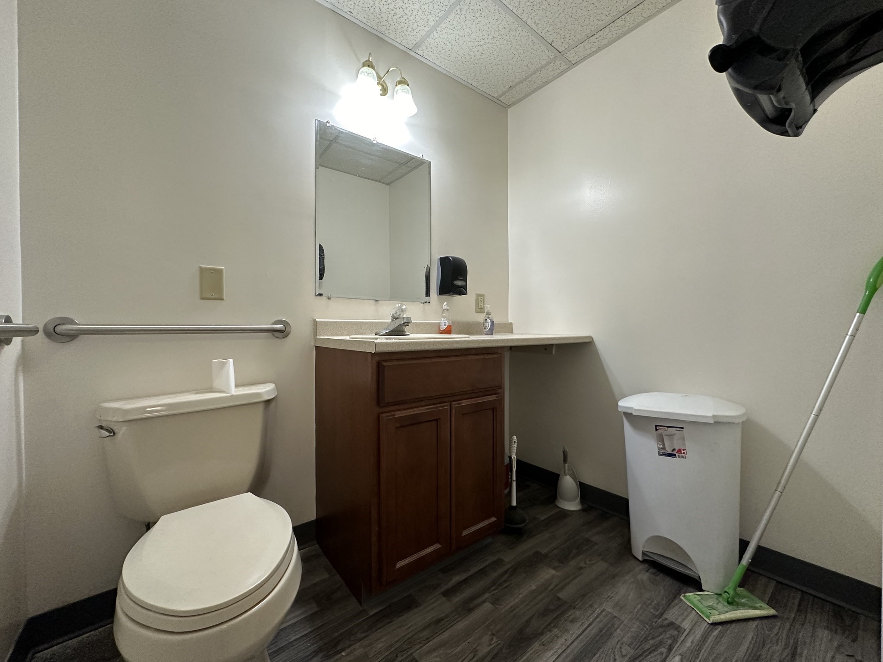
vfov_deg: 85.7
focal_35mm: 14
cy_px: 331
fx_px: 357
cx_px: 442
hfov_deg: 102.1
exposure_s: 1/120
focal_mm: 2.22
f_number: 2.2
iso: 250
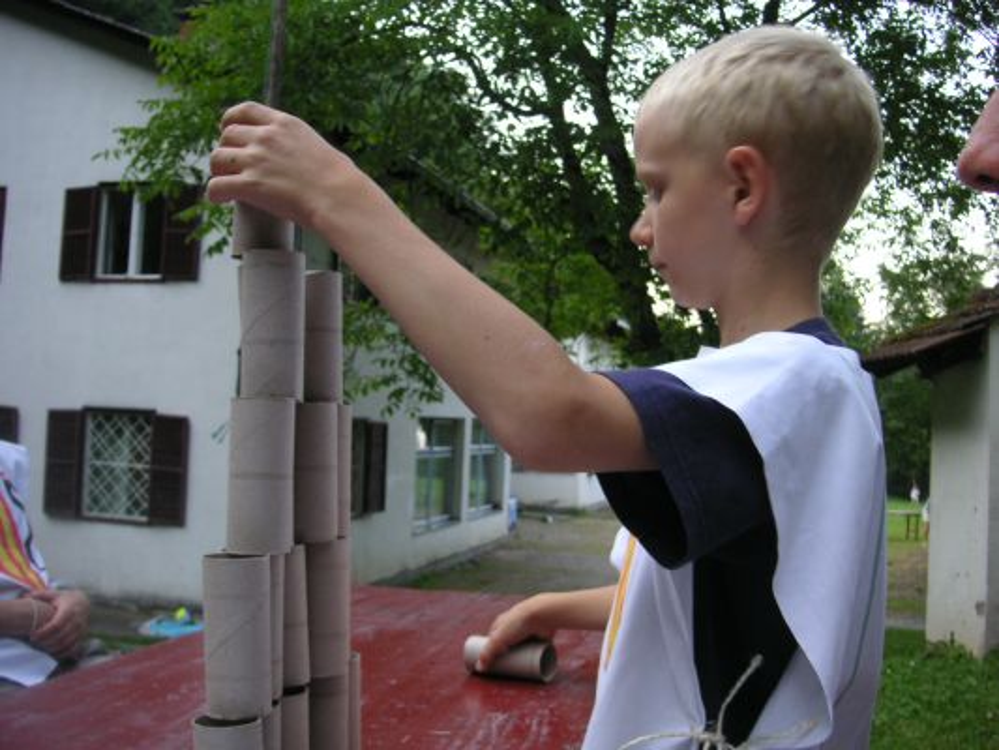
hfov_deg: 50.1
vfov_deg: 38.7
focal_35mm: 37
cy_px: 375
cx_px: 500
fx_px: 1068
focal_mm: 6.1
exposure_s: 1/45
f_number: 2.8
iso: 50
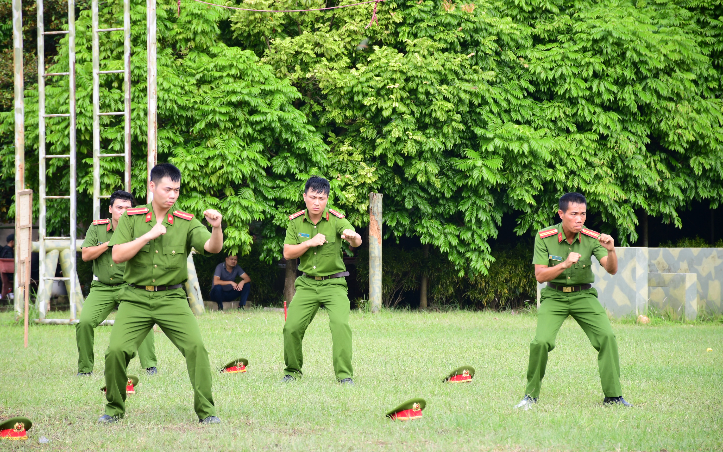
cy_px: 235
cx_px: 361
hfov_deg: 11.2
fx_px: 3684
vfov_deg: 7.0
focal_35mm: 187
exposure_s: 1/200
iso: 200
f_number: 6.3
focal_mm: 122
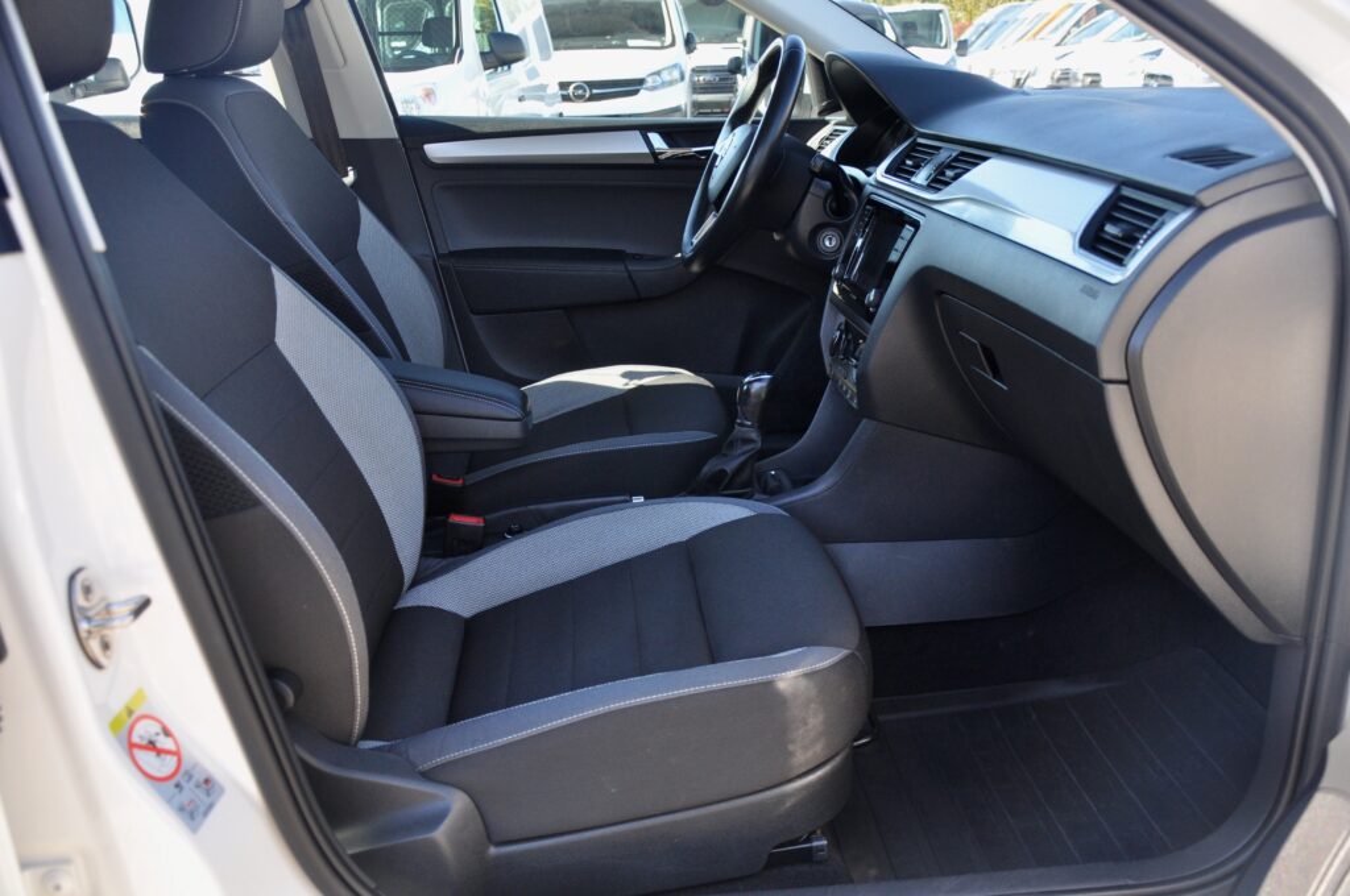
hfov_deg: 59.6
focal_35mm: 32
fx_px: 1180
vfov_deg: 41.6
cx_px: 675
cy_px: 448
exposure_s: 1/100
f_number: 5
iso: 500
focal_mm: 21
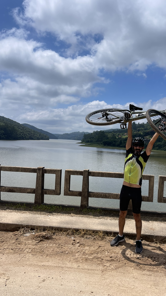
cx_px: 110
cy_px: 149
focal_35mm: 28
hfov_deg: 41.0
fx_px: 219
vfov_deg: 67.9
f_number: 1.6
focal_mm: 5.1
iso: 32
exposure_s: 1/6250
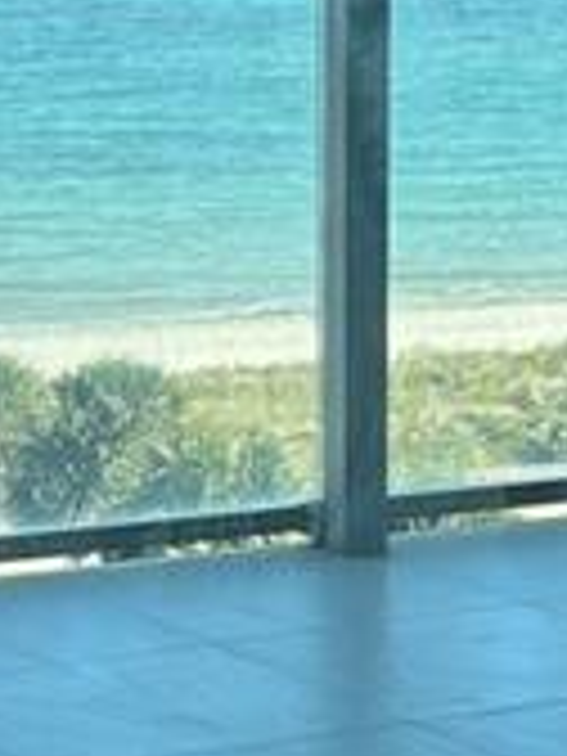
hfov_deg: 8.0
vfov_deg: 10.6
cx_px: 99
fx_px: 4062
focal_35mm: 186
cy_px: 216
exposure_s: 1/667
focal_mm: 5.96
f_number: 1.6
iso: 50
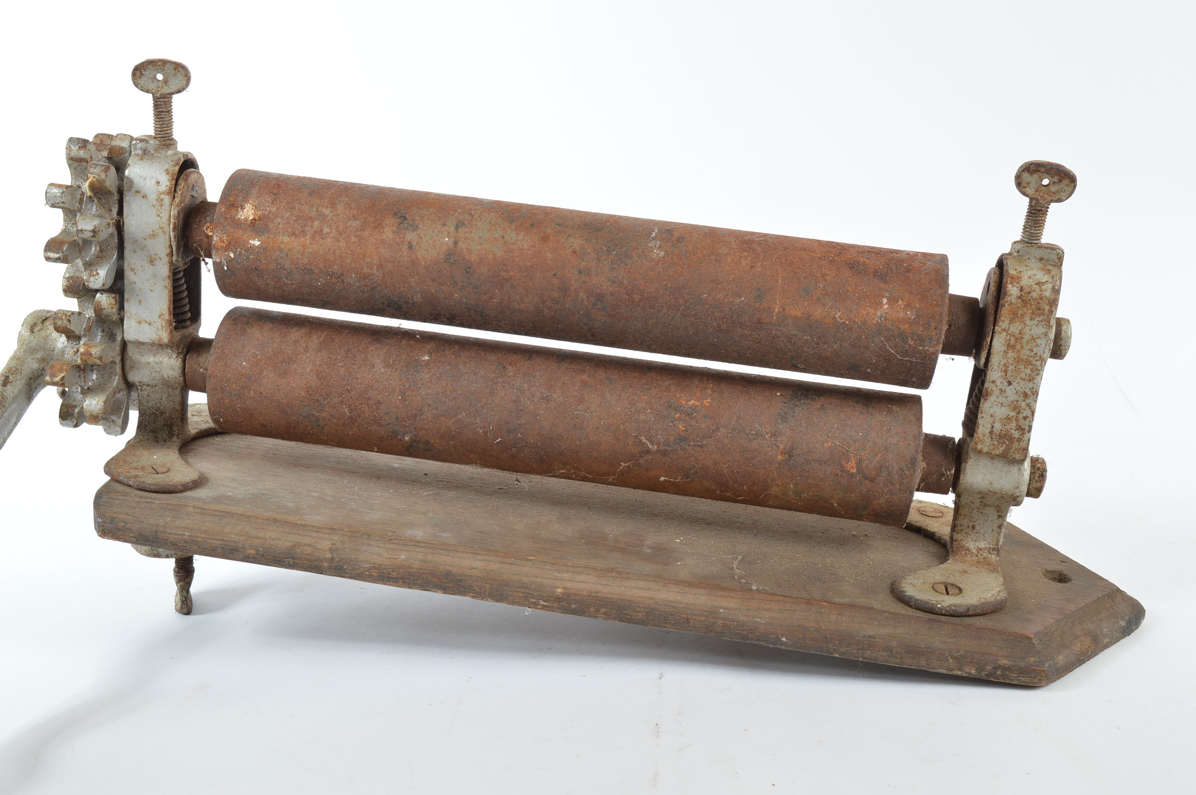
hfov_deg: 43.6
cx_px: 598
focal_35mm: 45
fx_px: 1494
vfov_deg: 29.8
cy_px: 398
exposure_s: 1/125
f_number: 11
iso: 100
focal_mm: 30
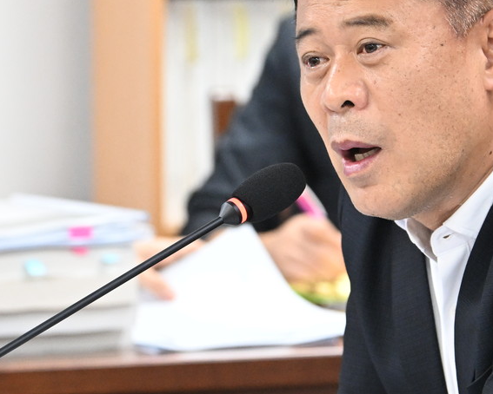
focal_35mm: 413
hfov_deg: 4.7
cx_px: 247
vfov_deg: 3.8
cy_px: 236
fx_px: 6028
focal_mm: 130
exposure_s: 1/200
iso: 3200
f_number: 4
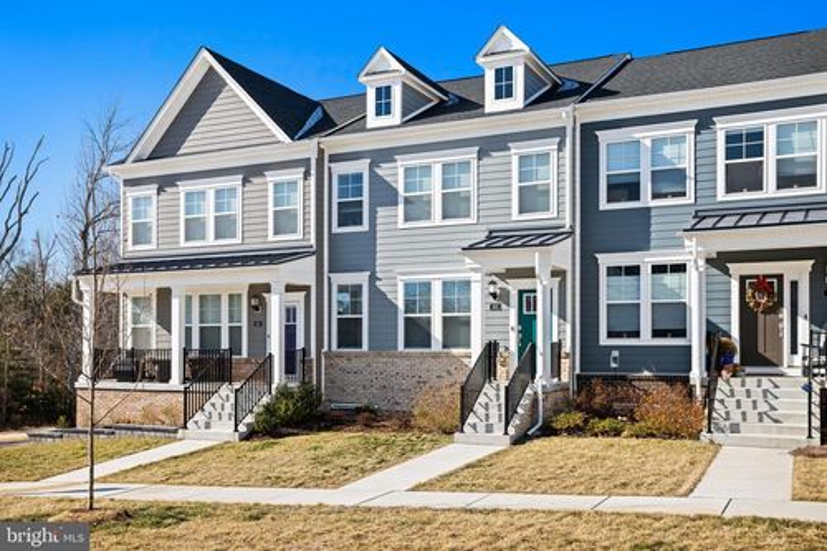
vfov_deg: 36.8
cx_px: 414
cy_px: 276
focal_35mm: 36
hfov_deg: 53.1
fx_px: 827
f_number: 5.6
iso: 100
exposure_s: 1/60
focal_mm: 36
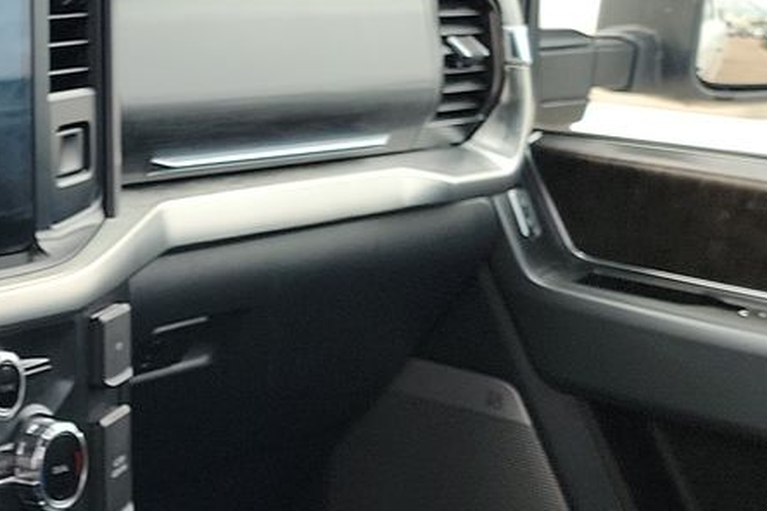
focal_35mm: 90
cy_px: 166
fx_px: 1917
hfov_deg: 20.1
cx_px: -313
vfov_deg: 15.2
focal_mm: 6.7
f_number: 1.8
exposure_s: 1/59
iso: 71
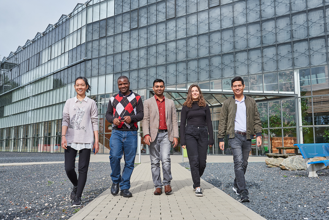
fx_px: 320
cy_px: 110
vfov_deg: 37.9
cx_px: 164
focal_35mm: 35
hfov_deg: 54.4
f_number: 6.3
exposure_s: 1/250
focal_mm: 35
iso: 64
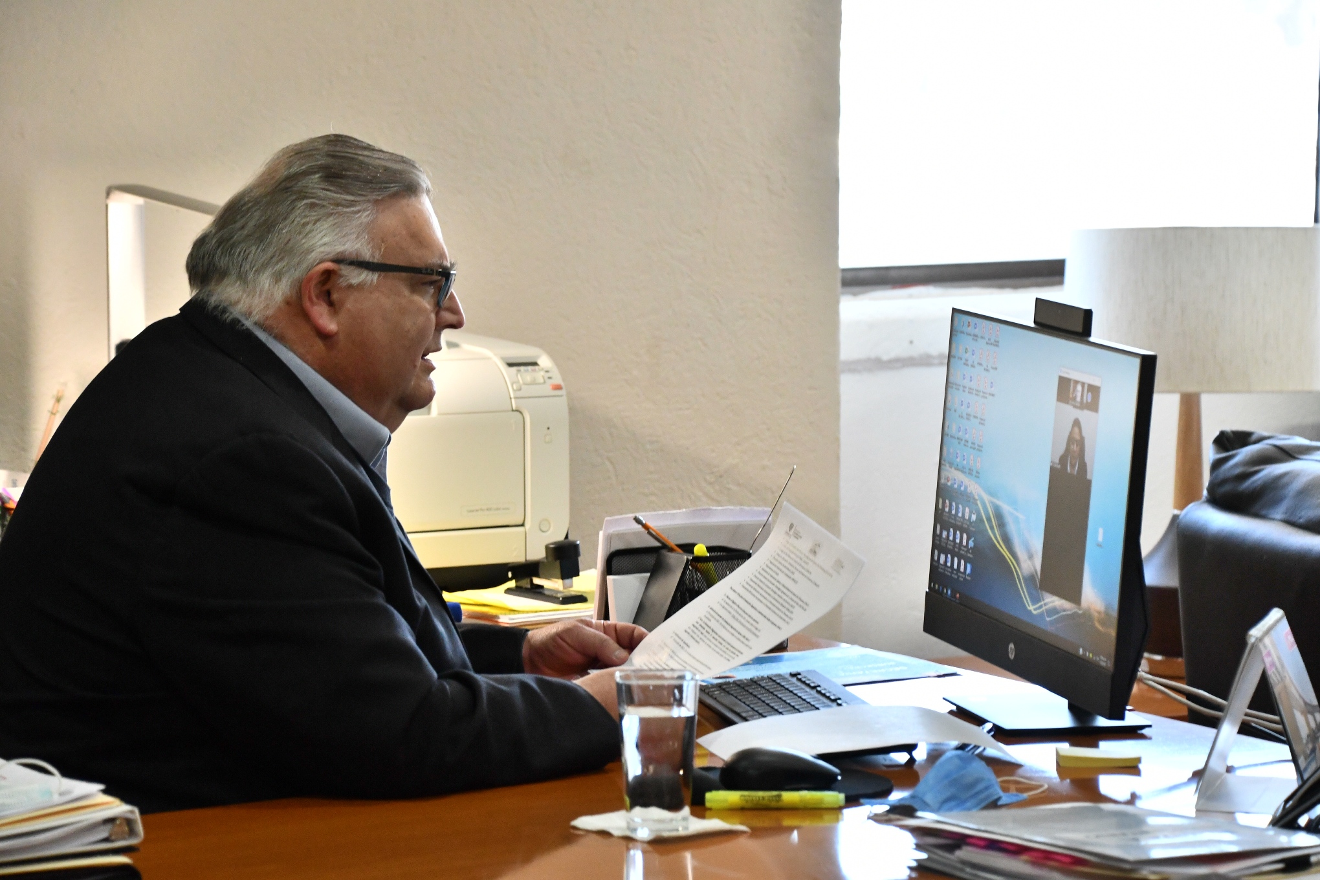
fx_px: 4400
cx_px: 660
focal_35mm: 120
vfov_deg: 11.4
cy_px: 440
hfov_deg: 17.1
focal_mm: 80
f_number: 5.3
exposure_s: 1/125
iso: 2000
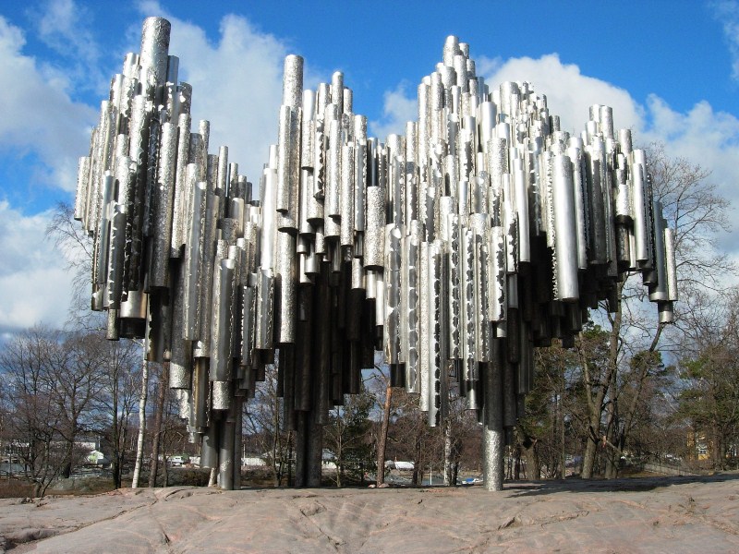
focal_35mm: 38
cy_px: 277
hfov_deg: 49.0
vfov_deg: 37.7
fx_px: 811
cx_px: 370
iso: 79
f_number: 4.8
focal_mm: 7.8
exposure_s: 1/912
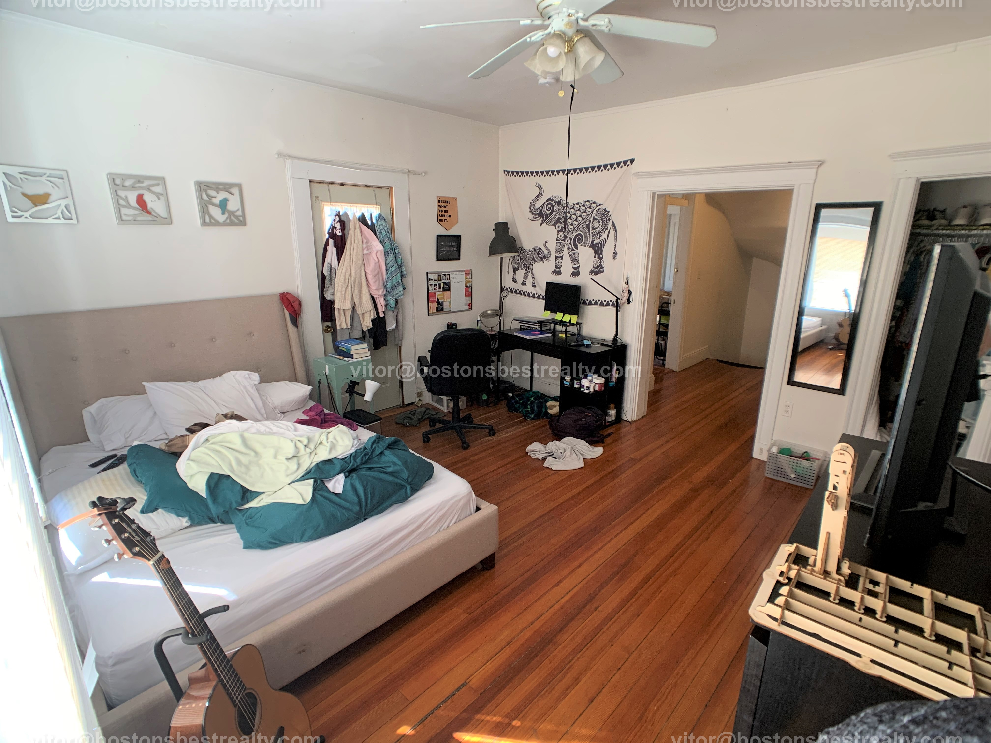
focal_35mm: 26
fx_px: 744
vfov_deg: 53.1
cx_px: 496
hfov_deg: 67.3
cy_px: 372
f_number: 1.8
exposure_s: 1/98
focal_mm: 4.25
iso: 100
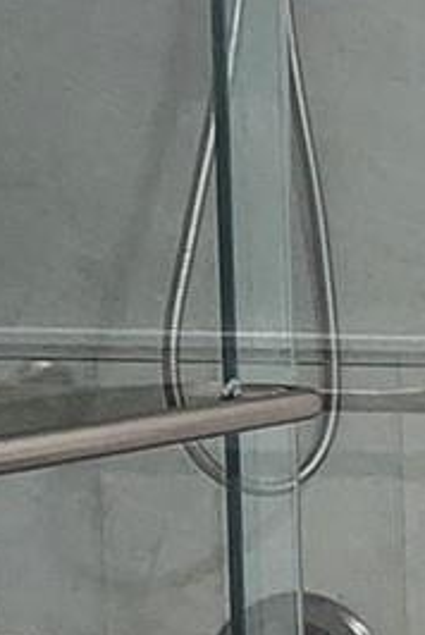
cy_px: 434
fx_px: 1837
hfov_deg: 9.7
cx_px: 1323
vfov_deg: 19.5
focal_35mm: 104
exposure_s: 1/60
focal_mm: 2.2
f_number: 2.2
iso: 250
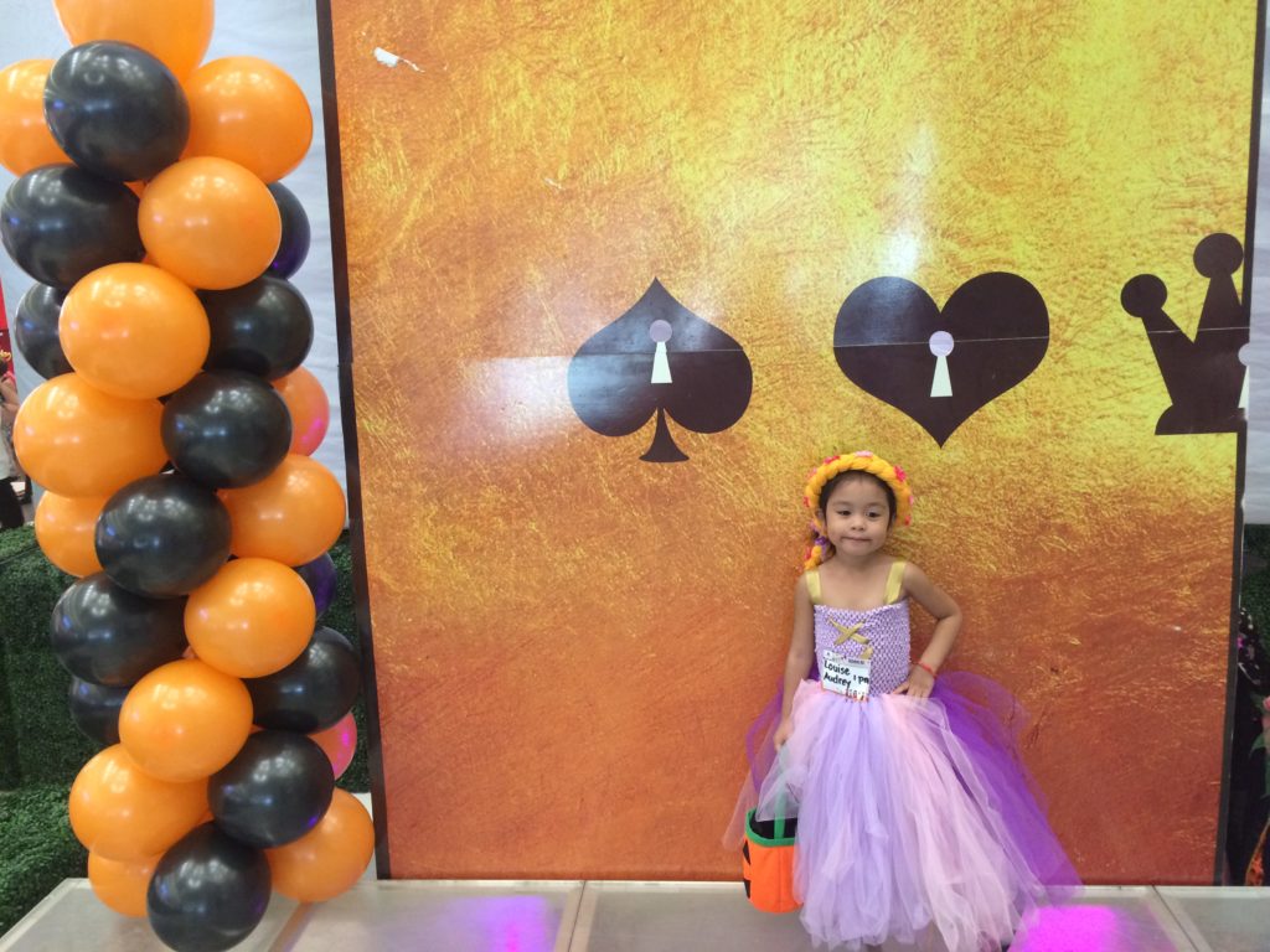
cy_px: 476
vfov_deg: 48.2
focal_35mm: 29
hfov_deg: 61.7
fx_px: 1064
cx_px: 635
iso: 160
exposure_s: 1/30
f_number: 2.2
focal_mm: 4.15
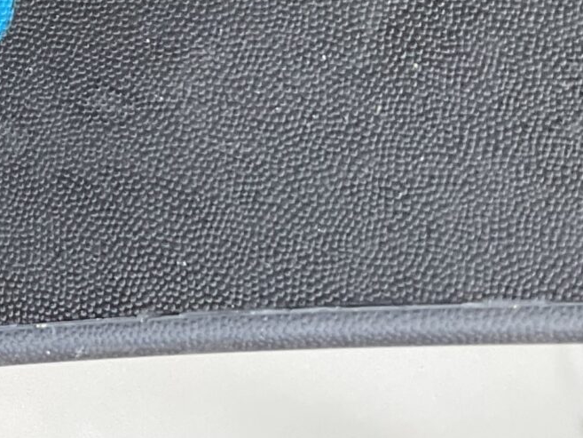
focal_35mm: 113
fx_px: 1903
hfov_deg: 16.2
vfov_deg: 12.8
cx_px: -250
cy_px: -65
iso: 125
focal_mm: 3
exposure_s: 1/60
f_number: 1.8
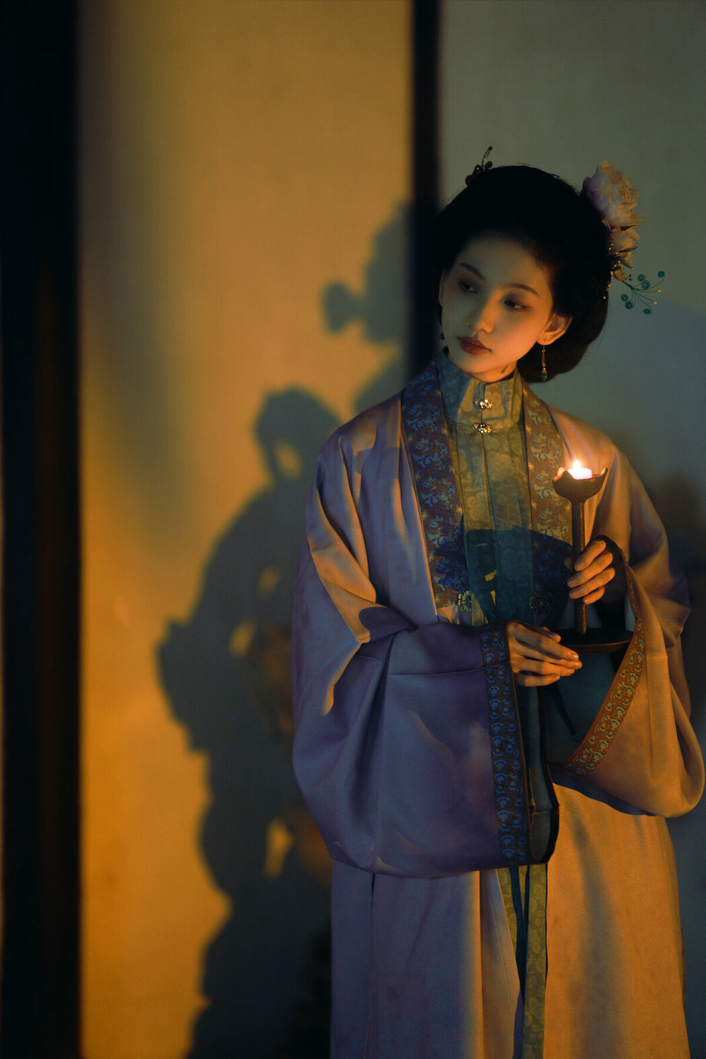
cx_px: 353
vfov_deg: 23.9
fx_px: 2500
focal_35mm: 85
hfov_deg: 16.1
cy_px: 530
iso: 1000
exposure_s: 1/100
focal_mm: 85
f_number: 1.4
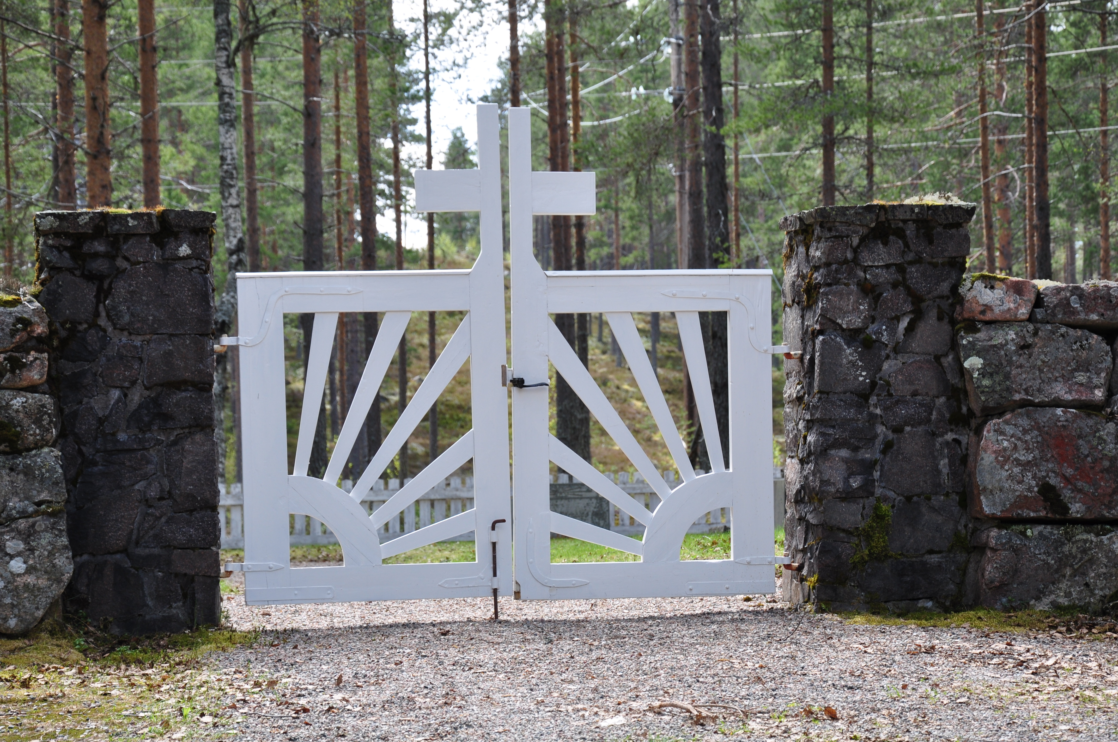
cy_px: 371
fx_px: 3489
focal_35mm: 112
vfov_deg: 12.1
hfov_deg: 18.2
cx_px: 559
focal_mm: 75
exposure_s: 1/100
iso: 200
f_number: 9
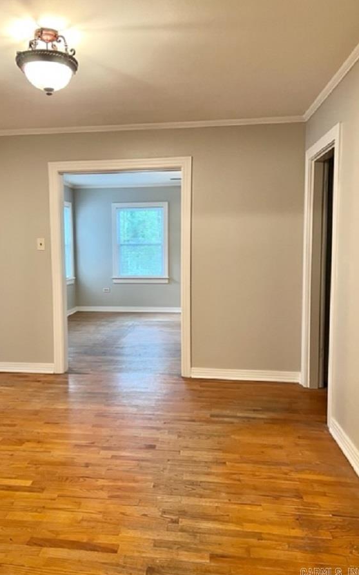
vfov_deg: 66.5
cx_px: 146
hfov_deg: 44.3
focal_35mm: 28
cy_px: 288
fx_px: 439
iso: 250
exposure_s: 1/60
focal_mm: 5.7
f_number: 1.5
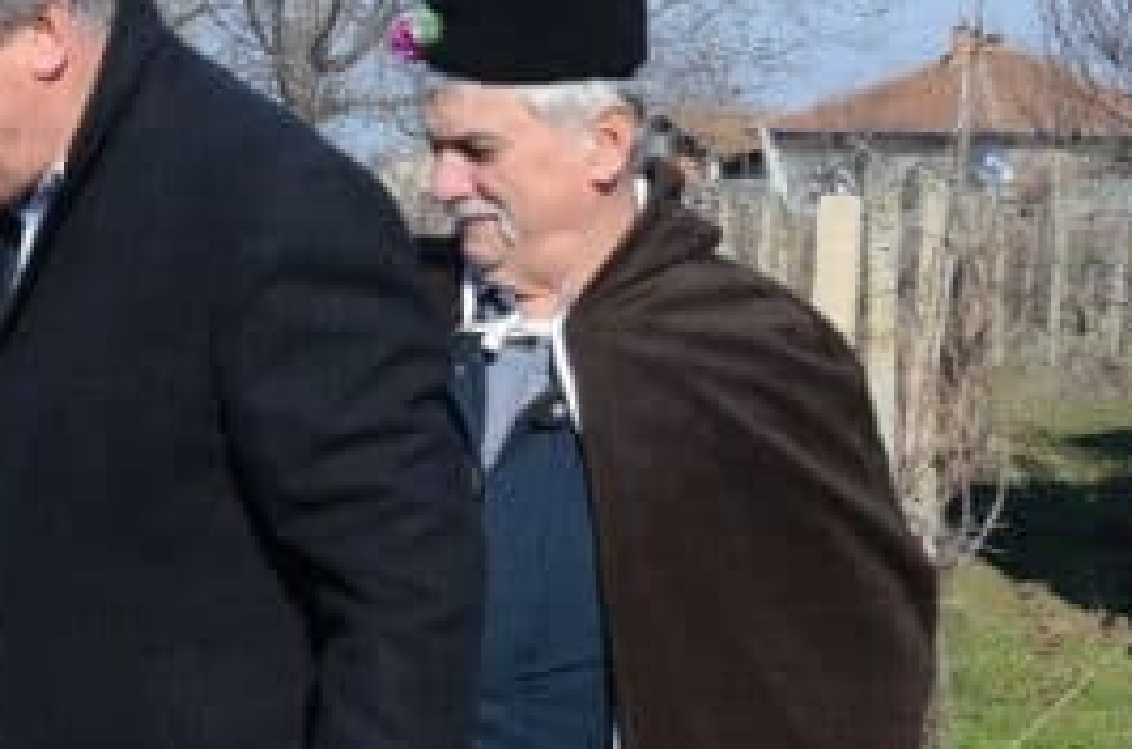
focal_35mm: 125
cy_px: 409
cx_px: -111
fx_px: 3927
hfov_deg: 15.9
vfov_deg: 10.9
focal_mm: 35
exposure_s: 1/500
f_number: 11
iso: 640
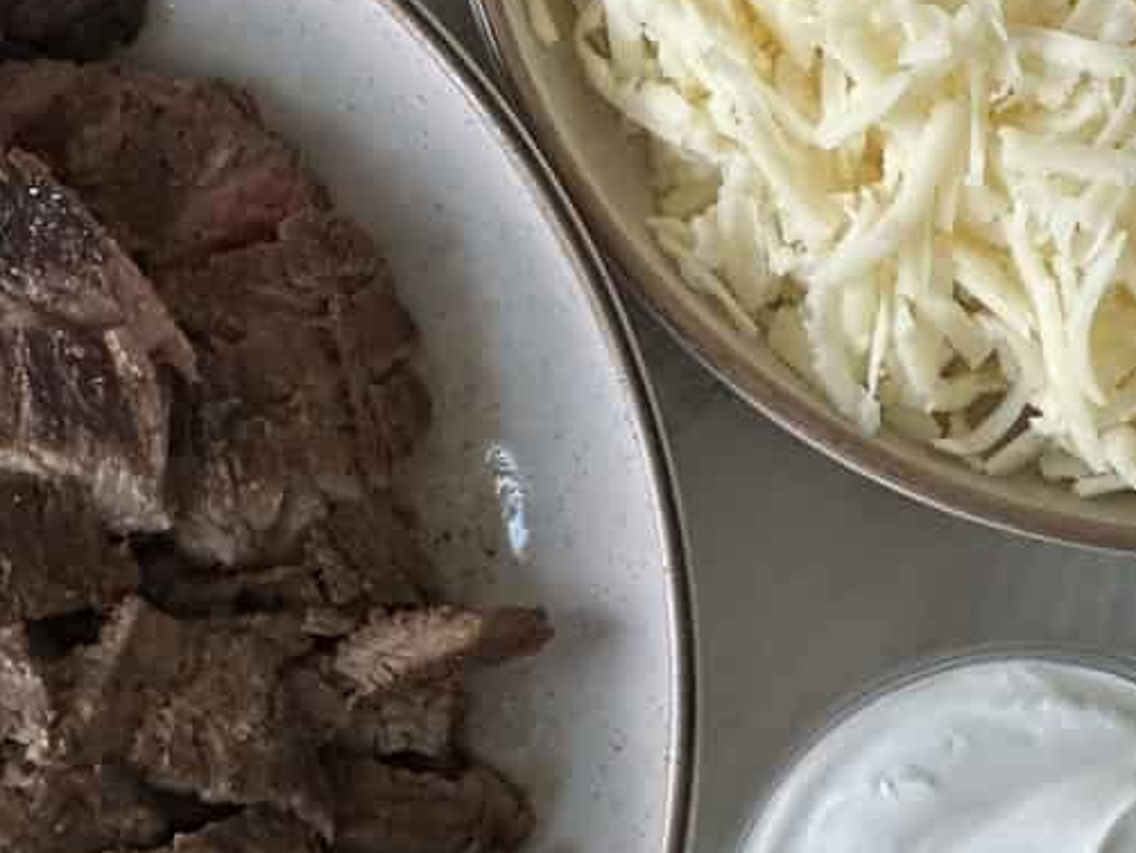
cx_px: 192
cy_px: 262
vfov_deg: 8.1
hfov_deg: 10.7
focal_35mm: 184
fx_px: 6041
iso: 250
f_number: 2.8
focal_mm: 9
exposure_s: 1/40
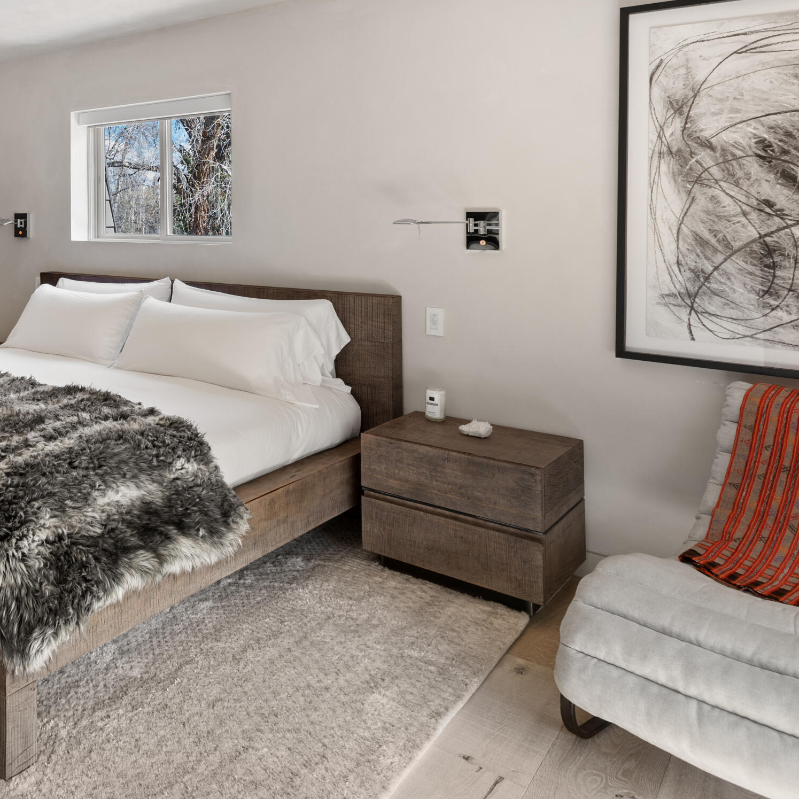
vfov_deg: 55.1
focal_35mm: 29
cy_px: 310
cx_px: 77
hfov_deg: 49.4
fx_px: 757
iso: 100
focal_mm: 17
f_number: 7.1
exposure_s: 1/3
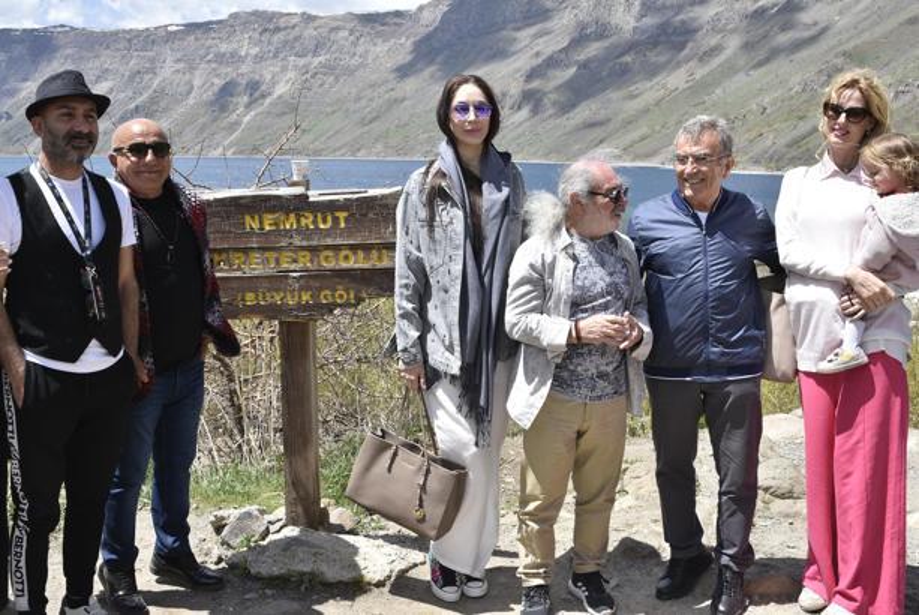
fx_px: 1035
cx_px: 460
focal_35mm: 40
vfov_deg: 33.1
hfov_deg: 47.9
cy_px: 308
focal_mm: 27
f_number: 13
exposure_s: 1/640
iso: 640
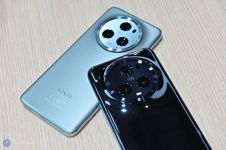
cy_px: 75
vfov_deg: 21.1
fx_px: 405
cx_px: 113
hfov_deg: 31.2
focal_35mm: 64
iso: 1800
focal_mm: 43
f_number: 6
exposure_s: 1/400
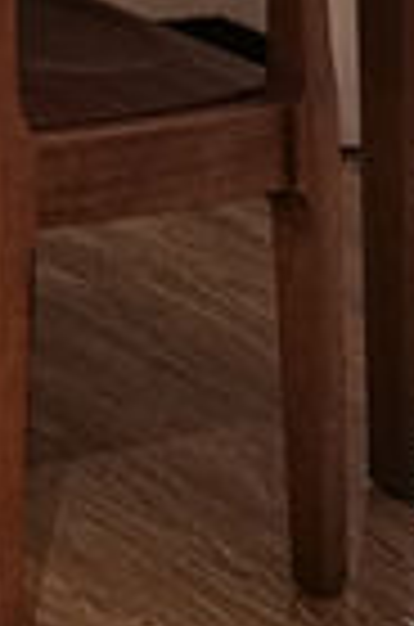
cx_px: -814
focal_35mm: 156
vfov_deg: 12.0
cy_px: -563
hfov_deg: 7.7
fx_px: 2704
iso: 250
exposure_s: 1/50
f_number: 1.8
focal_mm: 5.58
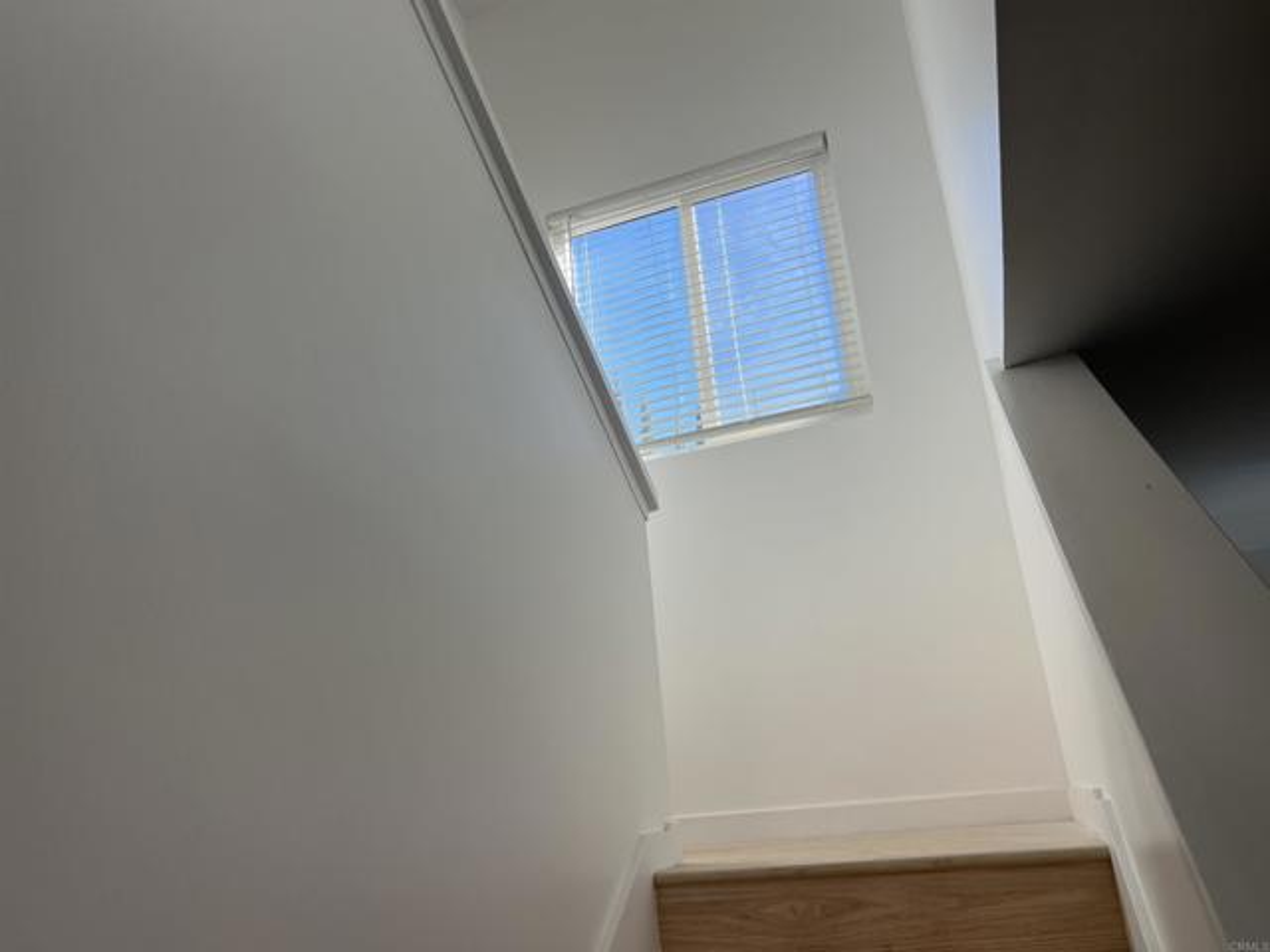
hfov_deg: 67.3
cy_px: 476
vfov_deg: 53.1
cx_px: 635
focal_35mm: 26
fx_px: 954
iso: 50
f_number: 1.5
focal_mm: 5.7
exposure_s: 1/436
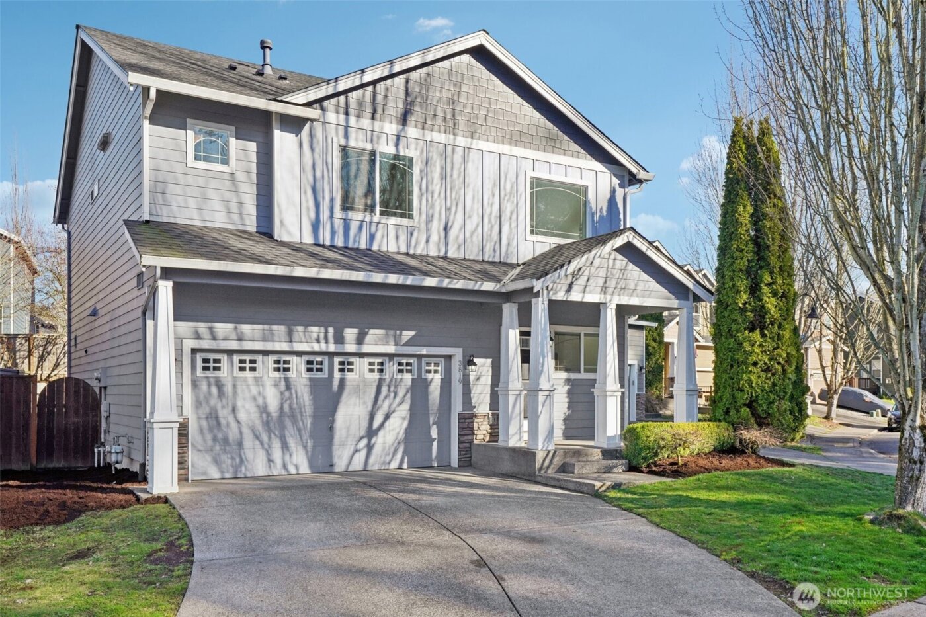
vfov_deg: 42.3
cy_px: 308
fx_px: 797
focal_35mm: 31
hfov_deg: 60.3
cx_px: 463
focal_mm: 31
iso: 400
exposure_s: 1/640
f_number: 8
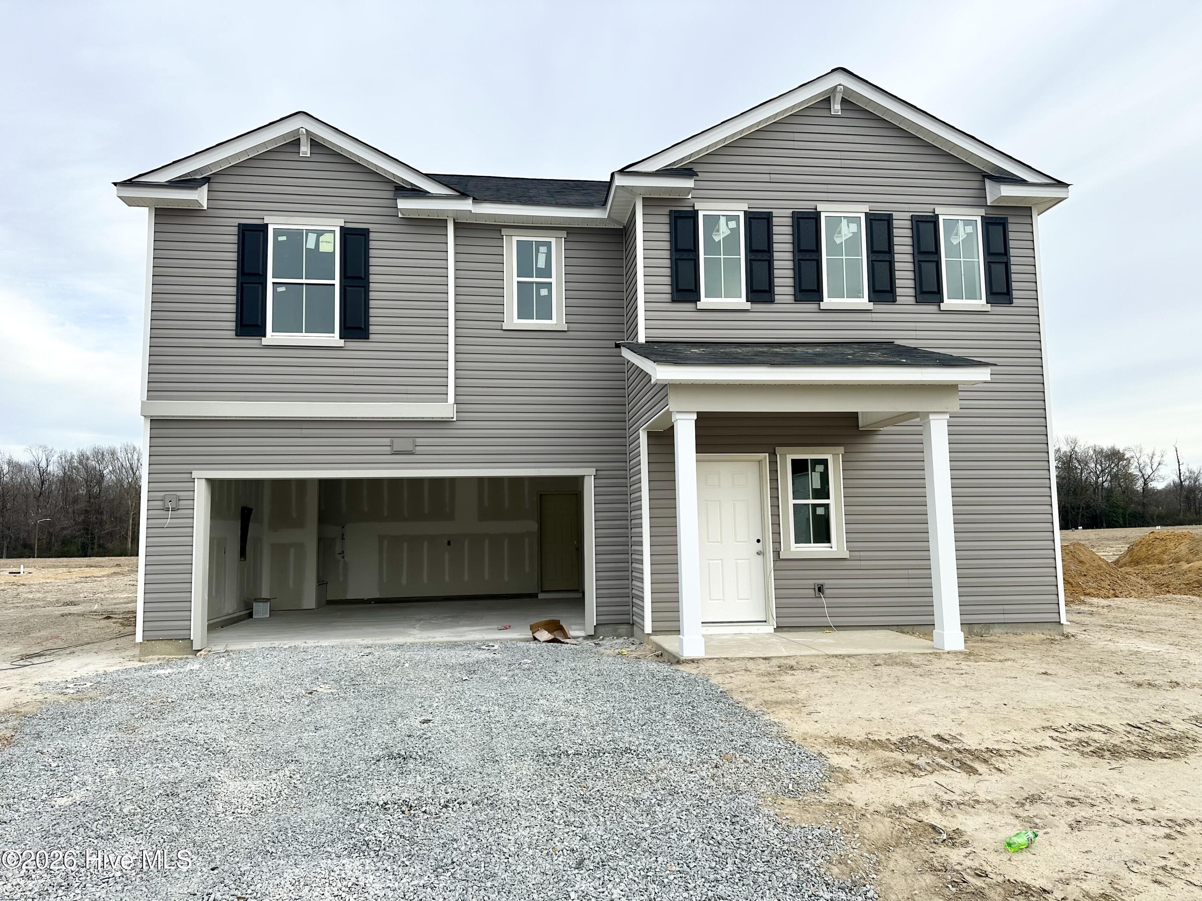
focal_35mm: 24
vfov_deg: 56.8
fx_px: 833
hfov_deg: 71.6
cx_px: 601
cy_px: 450
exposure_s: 1/2203
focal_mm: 6.86
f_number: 1.78
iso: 80
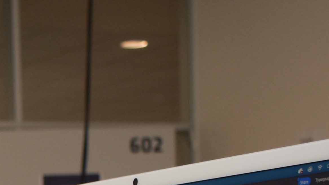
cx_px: -221
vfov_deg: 6.2
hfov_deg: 11.3
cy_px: 558
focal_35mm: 179
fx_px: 1562
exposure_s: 1/80
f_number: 4.5
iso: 400
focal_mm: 22
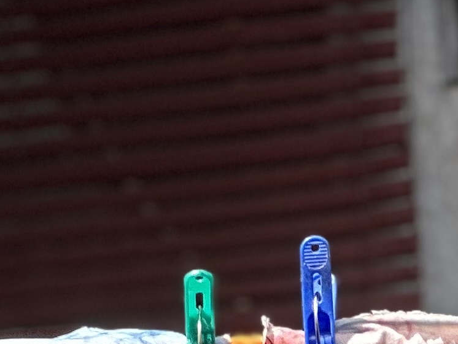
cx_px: -168
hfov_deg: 4.7
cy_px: 888
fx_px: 5506
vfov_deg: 3.5
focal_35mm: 416
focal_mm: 9
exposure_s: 1/171
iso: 25
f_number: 2.8
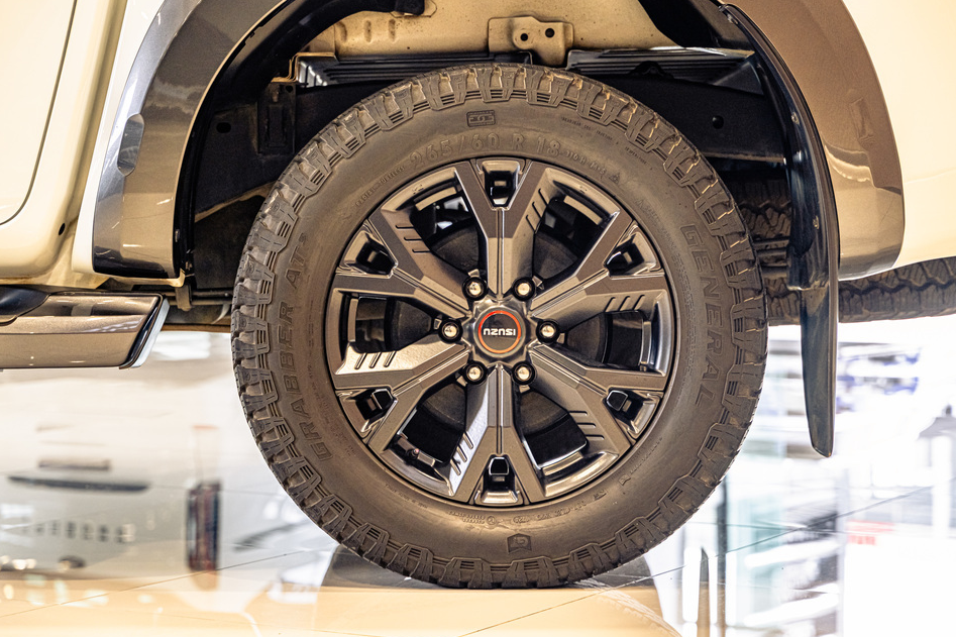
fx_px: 2150
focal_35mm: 81
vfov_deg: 16.8
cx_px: 472
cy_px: 301
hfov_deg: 25.1
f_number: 4.5
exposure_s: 1/125
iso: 800
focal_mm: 75
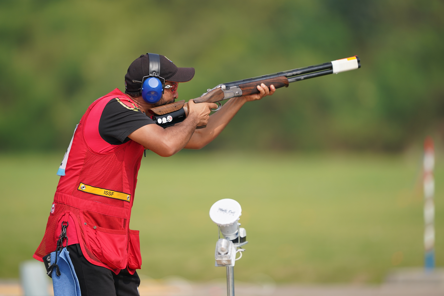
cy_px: 148
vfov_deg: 3.4
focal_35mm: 400
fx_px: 4933
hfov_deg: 5.2
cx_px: 222
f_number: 2.8
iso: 250
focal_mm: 400
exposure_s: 1/3200
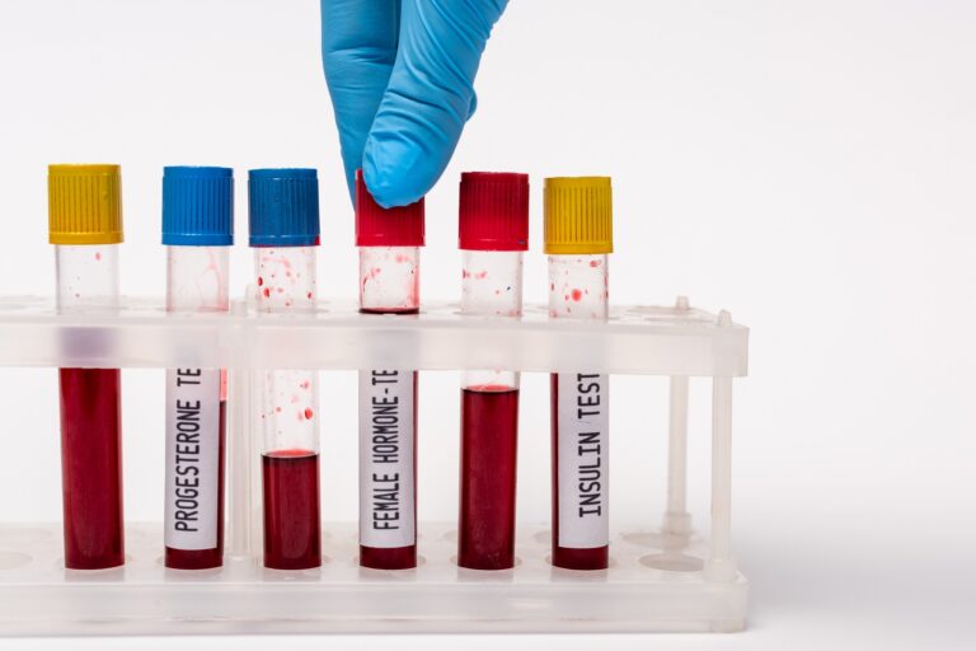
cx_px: 488
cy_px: 326
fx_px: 1355
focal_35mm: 50
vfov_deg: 27.0
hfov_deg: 39.6
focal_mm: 50
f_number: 5
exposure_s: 1/160
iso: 100
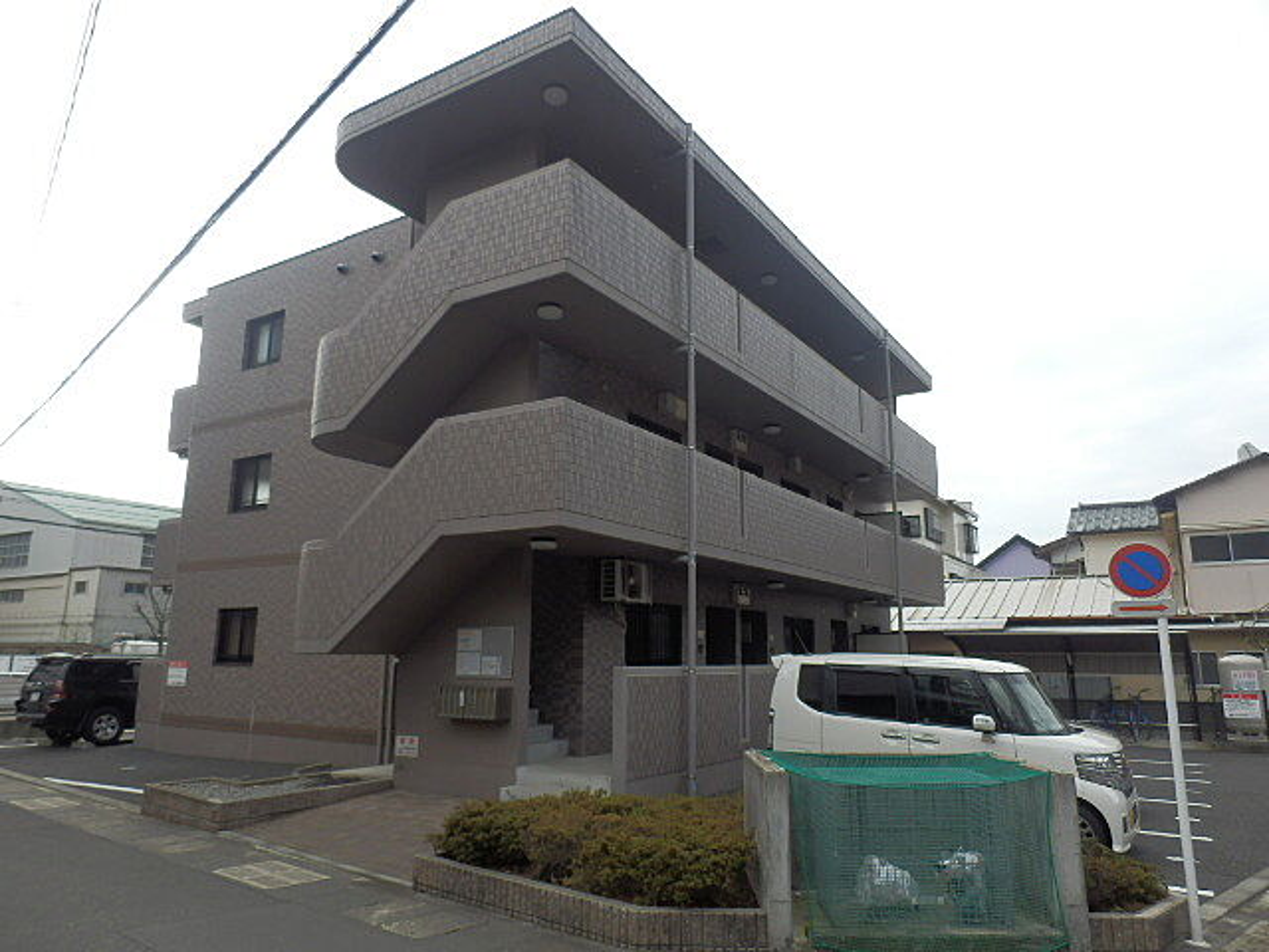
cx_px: 634
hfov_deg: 71.6
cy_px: 476
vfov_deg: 56.8
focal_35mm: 24
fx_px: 880
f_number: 3
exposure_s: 1/640
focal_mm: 4.2
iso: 80
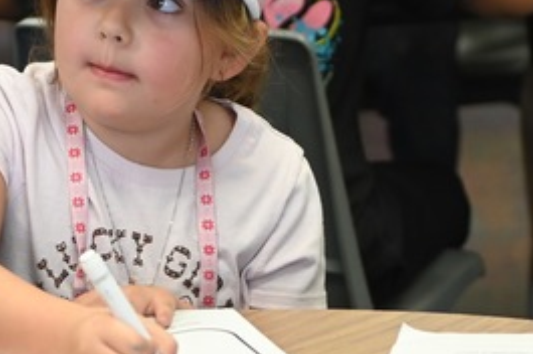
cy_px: 375
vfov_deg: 5.0
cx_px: 125
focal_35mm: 271
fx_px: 4007
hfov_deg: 7.6
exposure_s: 1/320
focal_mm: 70
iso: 1600
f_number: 2.8
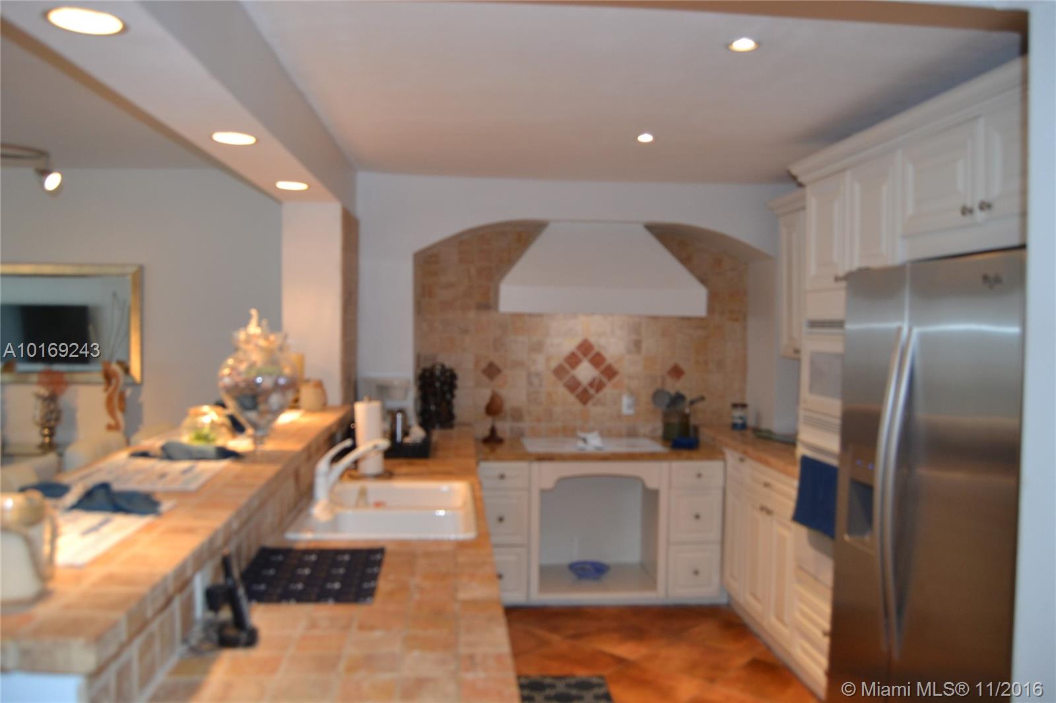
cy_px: 352
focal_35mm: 27
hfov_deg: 67.4
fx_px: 792
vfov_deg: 47.9
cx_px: 528
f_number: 3.5
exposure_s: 1/60
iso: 500
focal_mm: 18
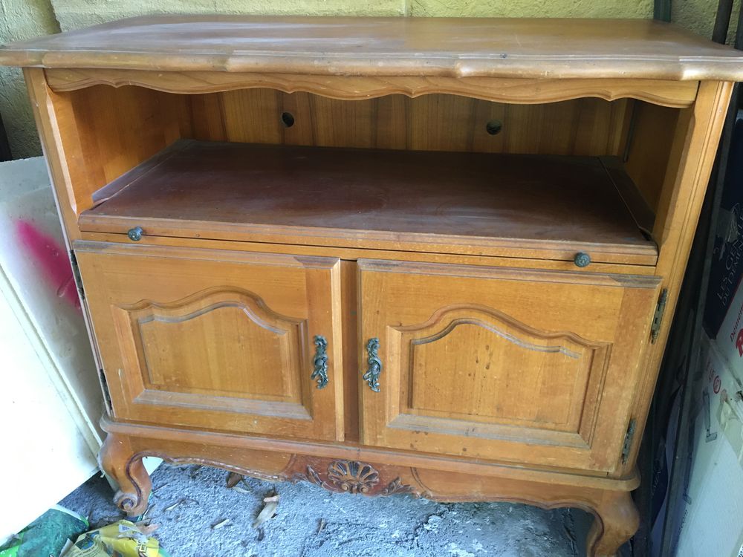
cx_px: 372
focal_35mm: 29
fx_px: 622
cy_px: 278
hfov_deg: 61.7
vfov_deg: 48.2
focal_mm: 4.15
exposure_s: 1/33
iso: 200
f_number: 2.2
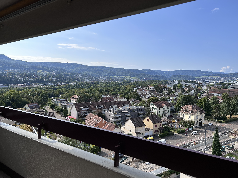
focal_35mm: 26
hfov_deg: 67.3
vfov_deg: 53.1
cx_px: 119
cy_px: 89
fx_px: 179
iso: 50
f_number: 1.5
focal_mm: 5.7
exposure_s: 1/4831
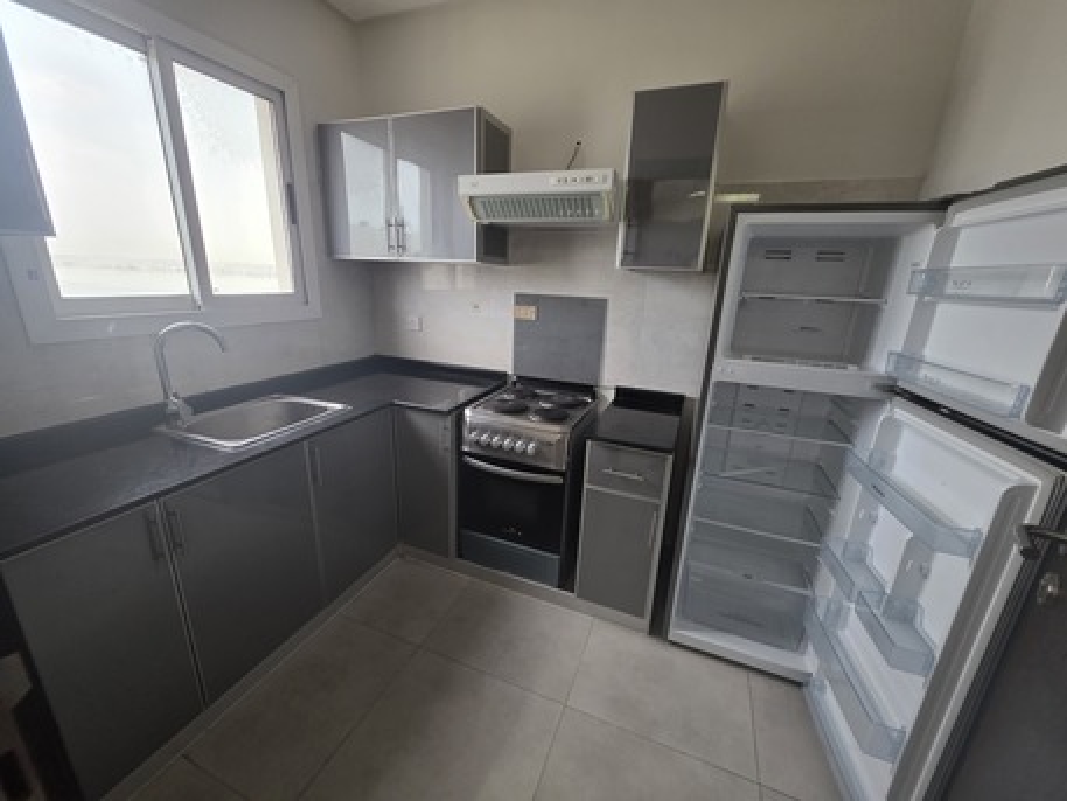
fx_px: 401
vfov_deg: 89.9
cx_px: 534
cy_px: 400
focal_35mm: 13
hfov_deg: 106.2
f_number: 1.9
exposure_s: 1/50
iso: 160
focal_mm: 2.2
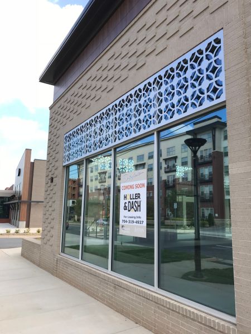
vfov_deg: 63.4
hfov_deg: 49.7
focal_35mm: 28
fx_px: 271
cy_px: 167
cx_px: 126
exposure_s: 1/622
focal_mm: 3.99
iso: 20
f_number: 1.8
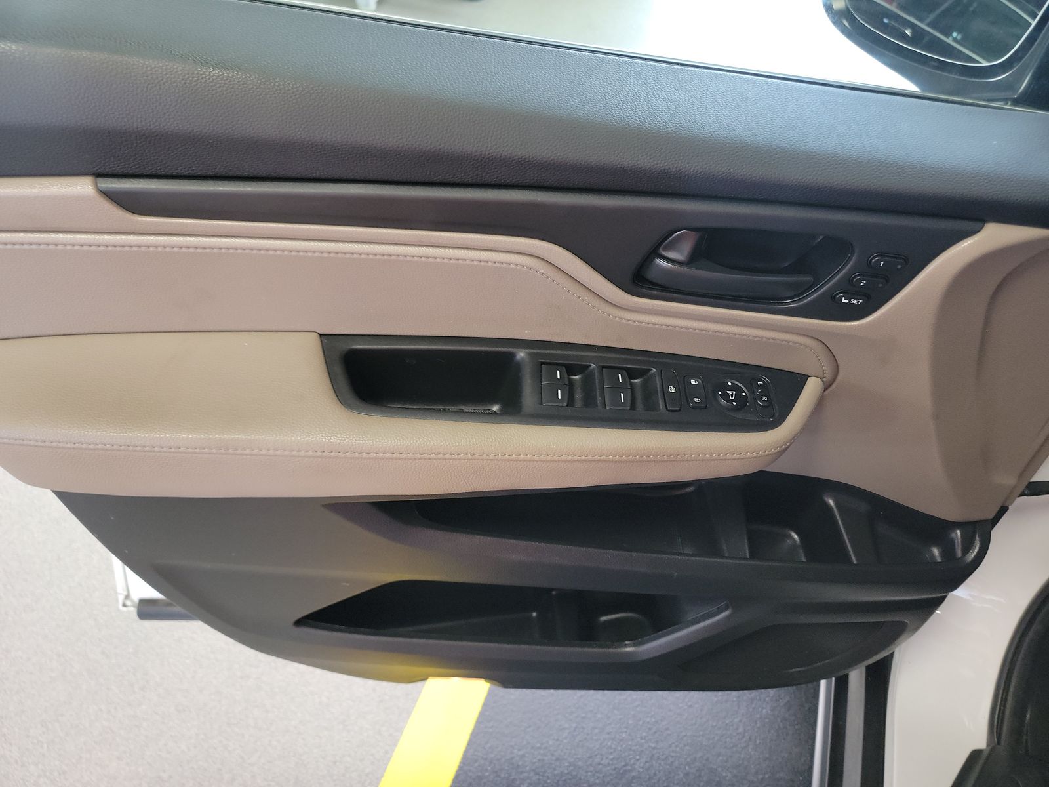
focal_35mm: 24
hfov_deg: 71.6
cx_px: 524
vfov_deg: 56.8
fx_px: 727
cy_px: 394
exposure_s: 1/59
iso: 475
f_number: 1.8
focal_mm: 6.7
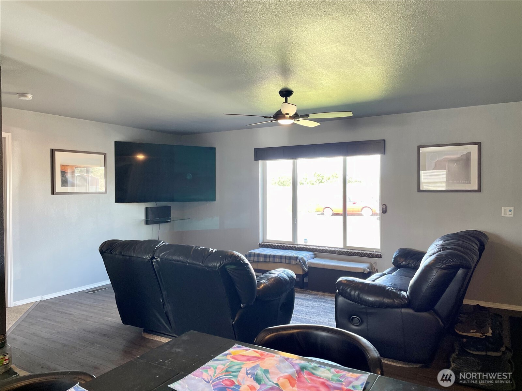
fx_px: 392
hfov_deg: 67.3
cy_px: 196
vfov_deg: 53.1
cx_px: 261
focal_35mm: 26
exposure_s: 1/60
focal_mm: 4.2
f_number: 1.6
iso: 80
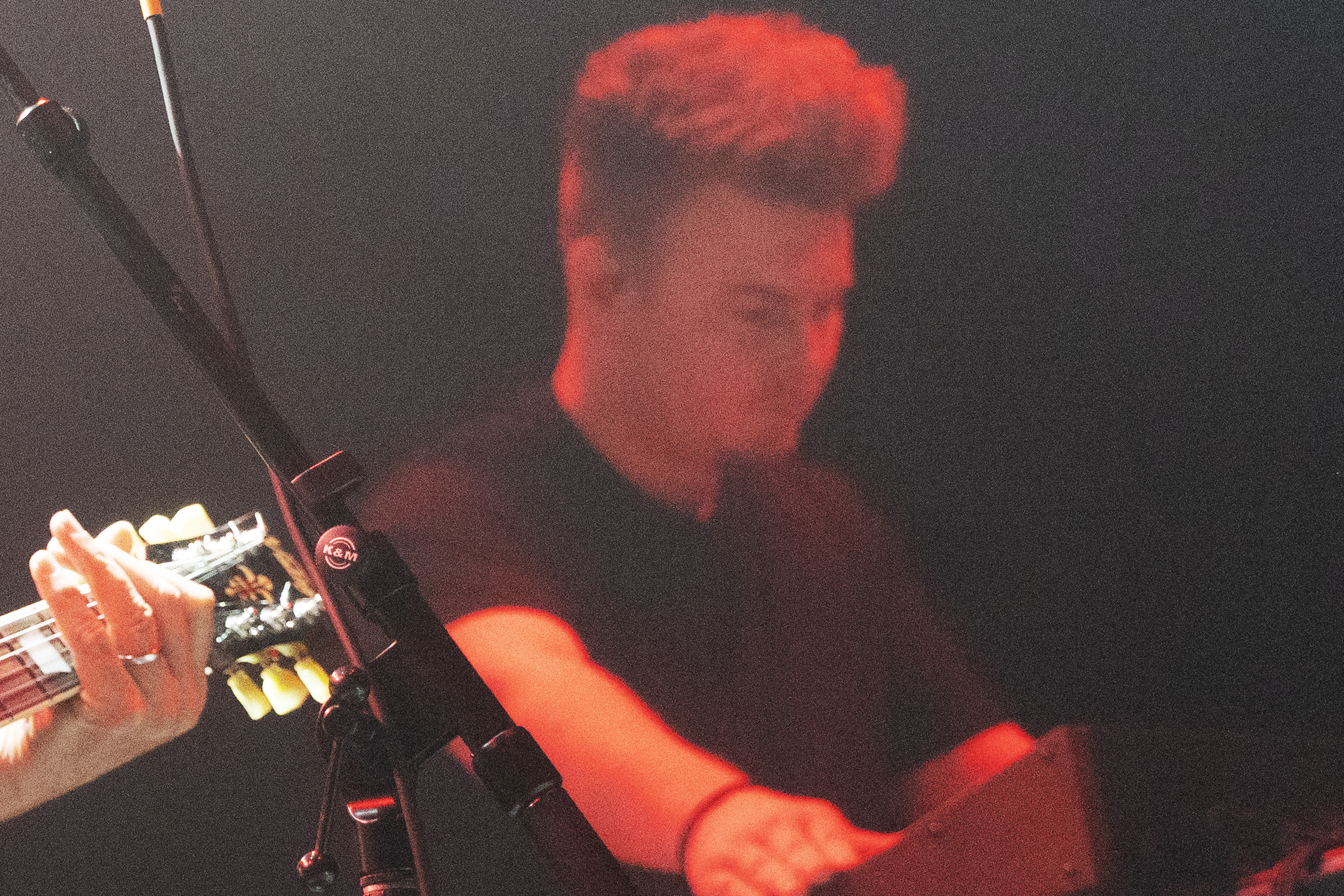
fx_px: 6421
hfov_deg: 11.8
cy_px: 553
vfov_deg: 8.0
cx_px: -110
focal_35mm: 172
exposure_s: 1/320
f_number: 4
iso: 8000
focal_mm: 55
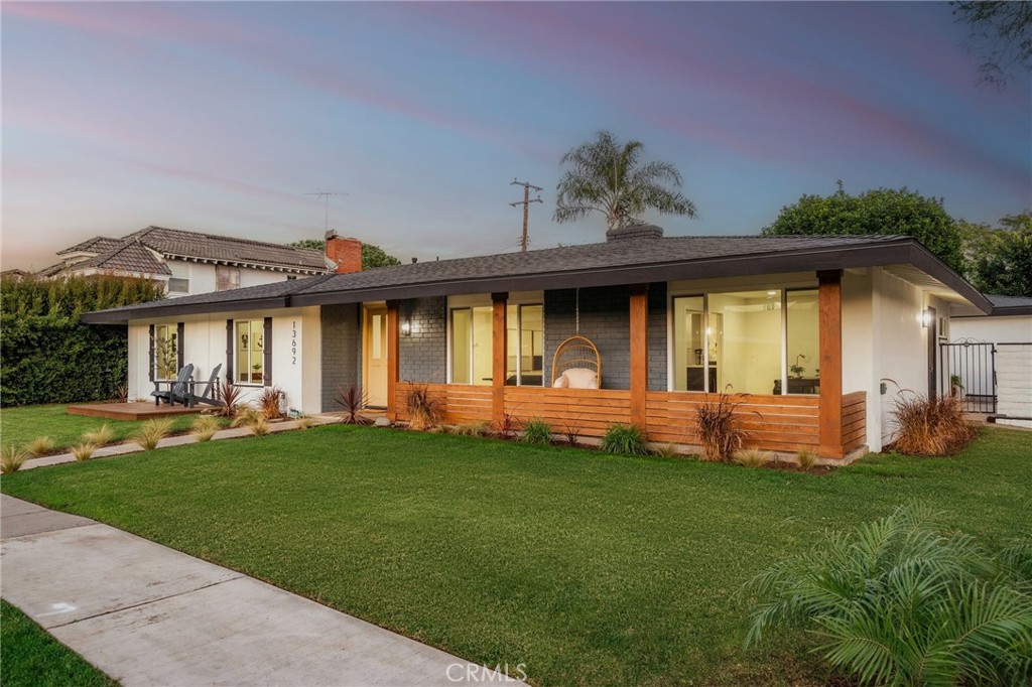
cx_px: 516
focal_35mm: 24
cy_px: 344
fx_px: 688
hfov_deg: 73.8
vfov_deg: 53.1
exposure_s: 1/40
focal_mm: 24
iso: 640
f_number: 5
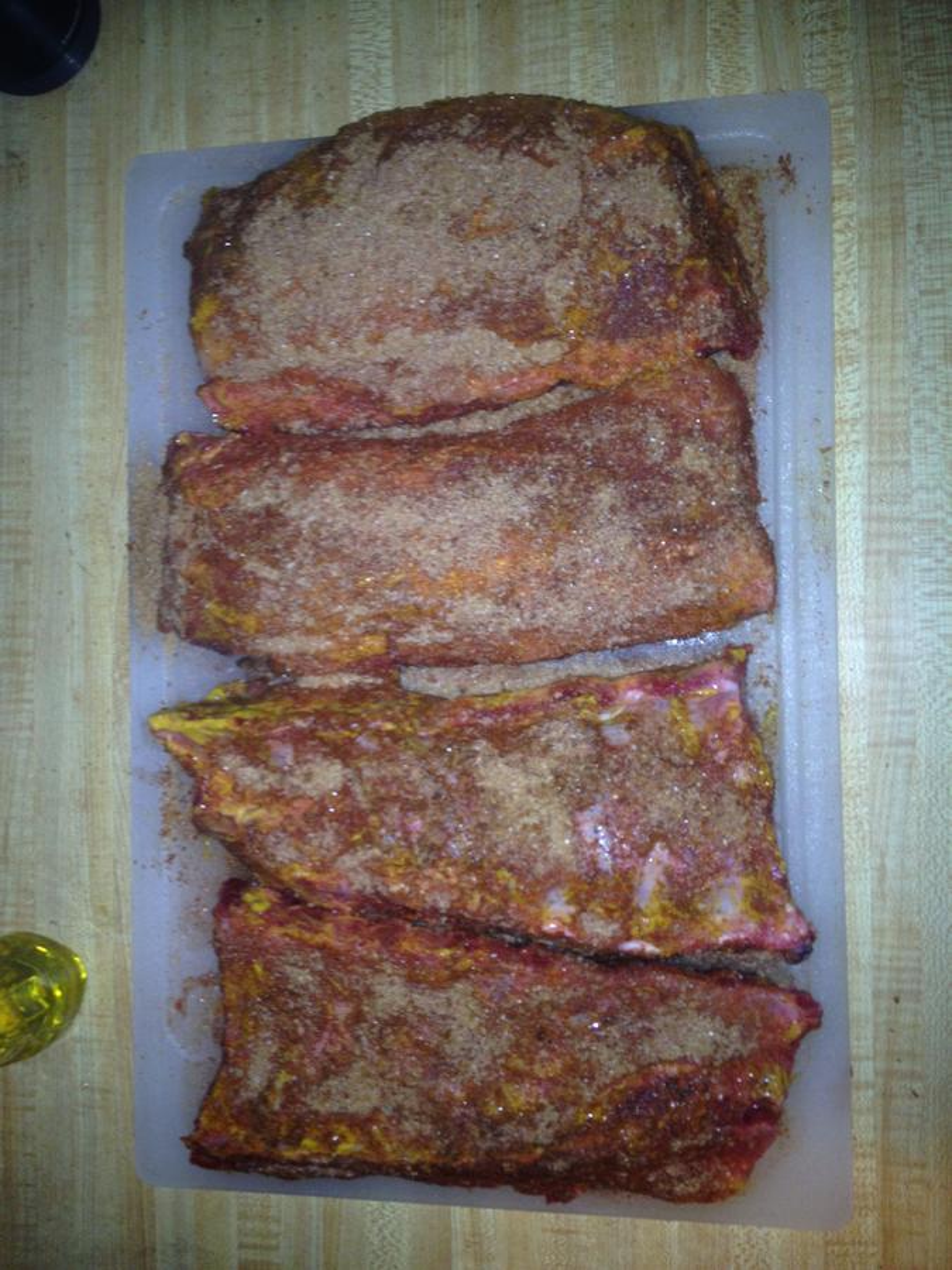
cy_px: 635
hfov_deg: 40.7
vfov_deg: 52.6
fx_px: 1283
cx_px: 476
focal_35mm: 35
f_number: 2.4
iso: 80
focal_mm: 4.28
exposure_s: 1/16
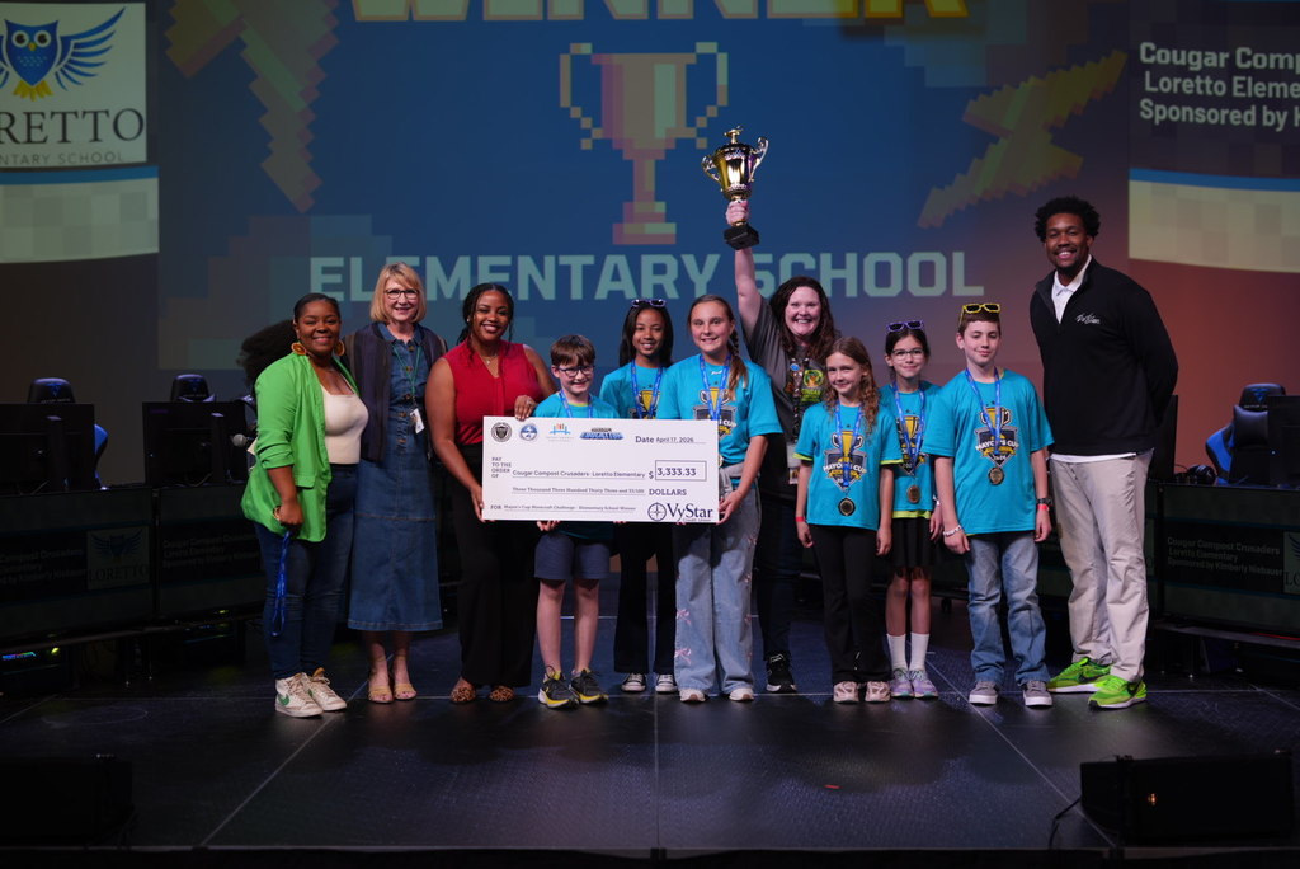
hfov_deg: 39.6
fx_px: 1807
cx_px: 650
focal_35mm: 50
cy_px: 434
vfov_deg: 27.0
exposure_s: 1/50
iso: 100
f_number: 2
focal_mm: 50
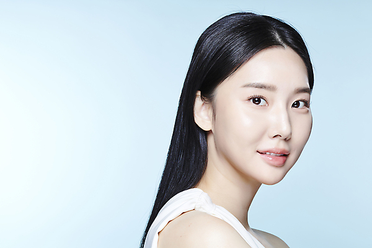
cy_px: 124
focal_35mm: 105
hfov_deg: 19.5
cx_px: 186
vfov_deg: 13.0
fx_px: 1085
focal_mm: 105
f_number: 16
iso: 64
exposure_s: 1/125
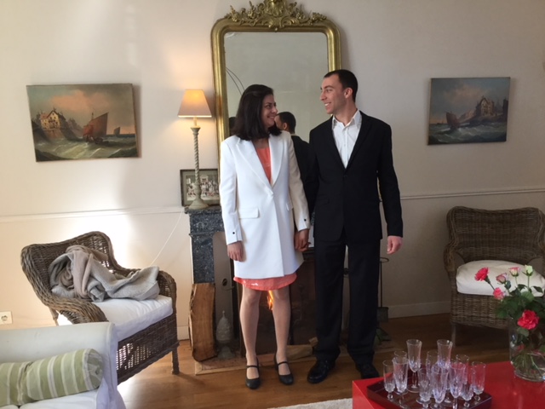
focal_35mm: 31
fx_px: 488
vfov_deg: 45.4
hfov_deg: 58.4
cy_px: 204
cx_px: 272
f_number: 2.4
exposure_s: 1/33
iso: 64
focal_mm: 3.3
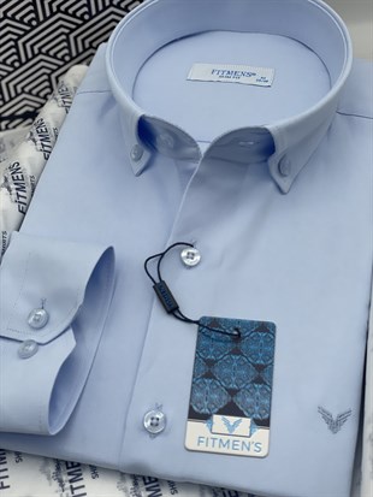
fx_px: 747
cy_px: 248
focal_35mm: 52
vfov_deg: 36.8
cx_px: 186
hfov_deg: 28.0
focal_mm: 6
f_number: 2
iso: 32
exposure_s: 1/274
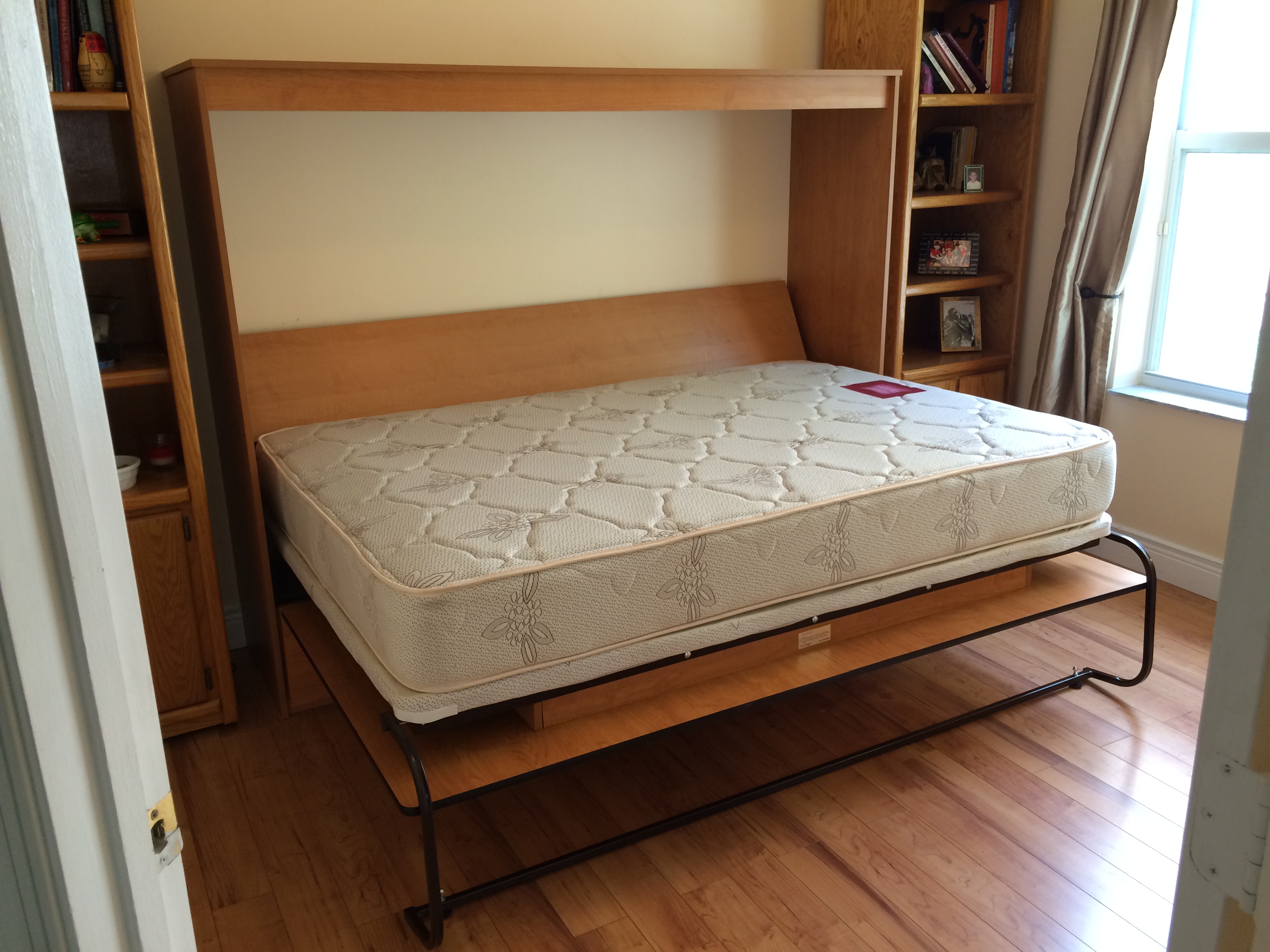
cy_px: 476
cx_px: 635
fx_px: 1064
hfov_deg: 61.7
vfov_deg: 48.2
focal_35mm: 29
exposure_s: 1/30
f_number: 2.2
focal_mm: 4.15
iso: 80
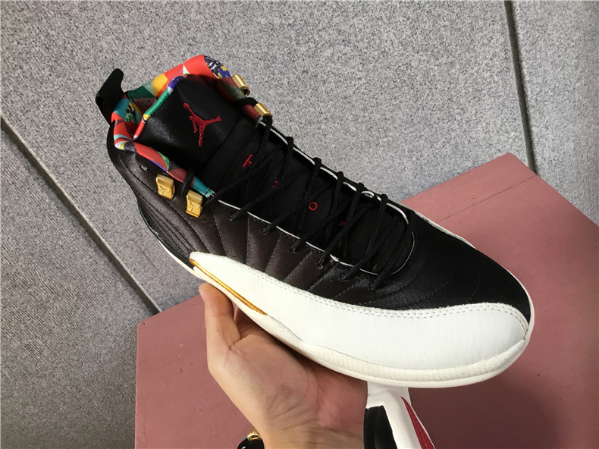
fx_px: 536
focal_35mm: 31
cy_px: 224
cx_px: 300
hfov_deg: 58.4
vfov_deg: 45.4
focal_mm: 3.3
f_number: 2.4
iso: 32
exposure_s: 1/33
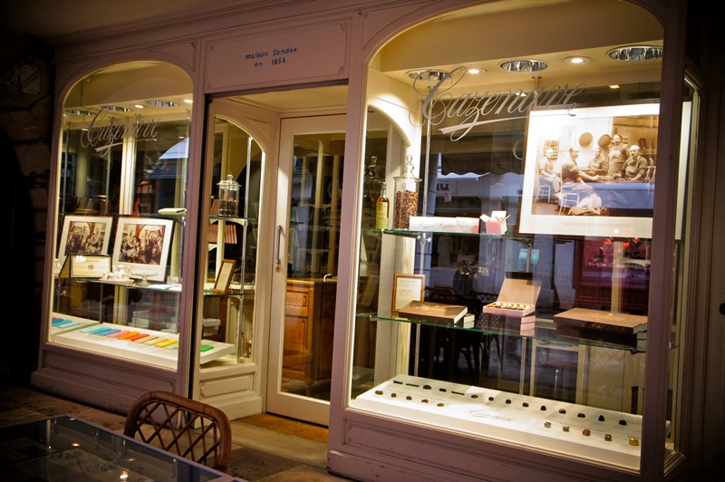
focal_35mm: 34
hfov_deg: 55.1
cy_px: 241
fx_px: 694
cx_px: 362
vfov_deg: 38.3
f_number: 4
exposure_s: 1/40
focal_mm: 23
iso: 250
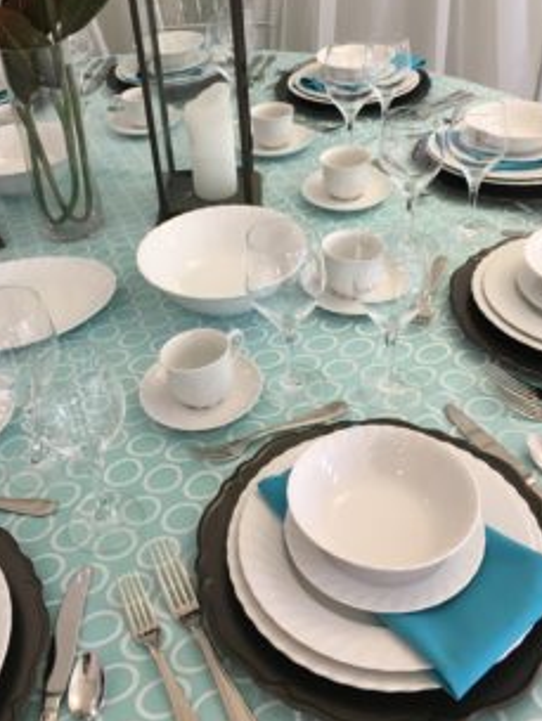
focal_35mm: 38
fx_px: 793
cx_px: 234
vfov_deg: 48.3
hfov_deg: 37.7
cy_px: 253
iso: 64
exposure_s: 1/30
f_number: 2.2
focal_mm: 4.15
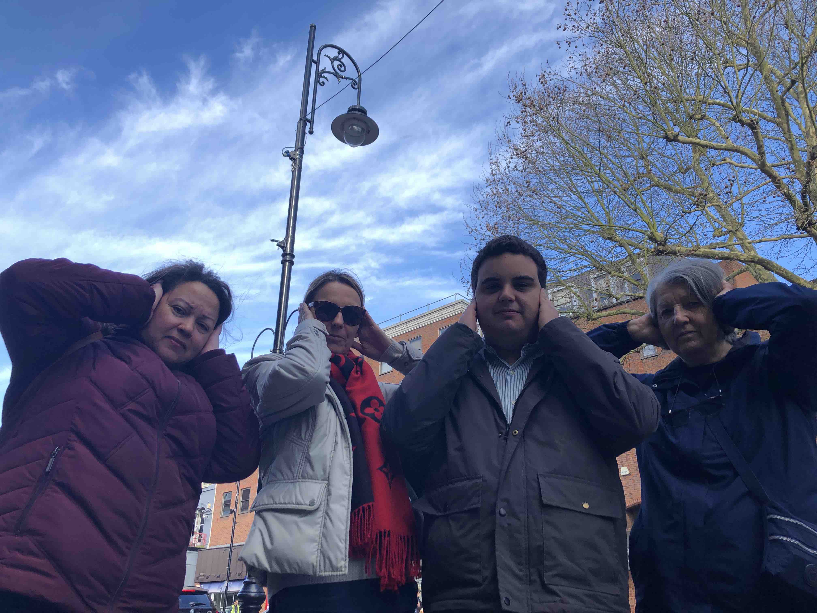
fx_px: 661
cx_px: 408
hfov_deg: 63.4
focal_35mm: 28
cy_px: 306
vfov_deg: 49.7
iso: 20
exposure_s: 1/505
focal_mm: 3.99
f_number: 1.8
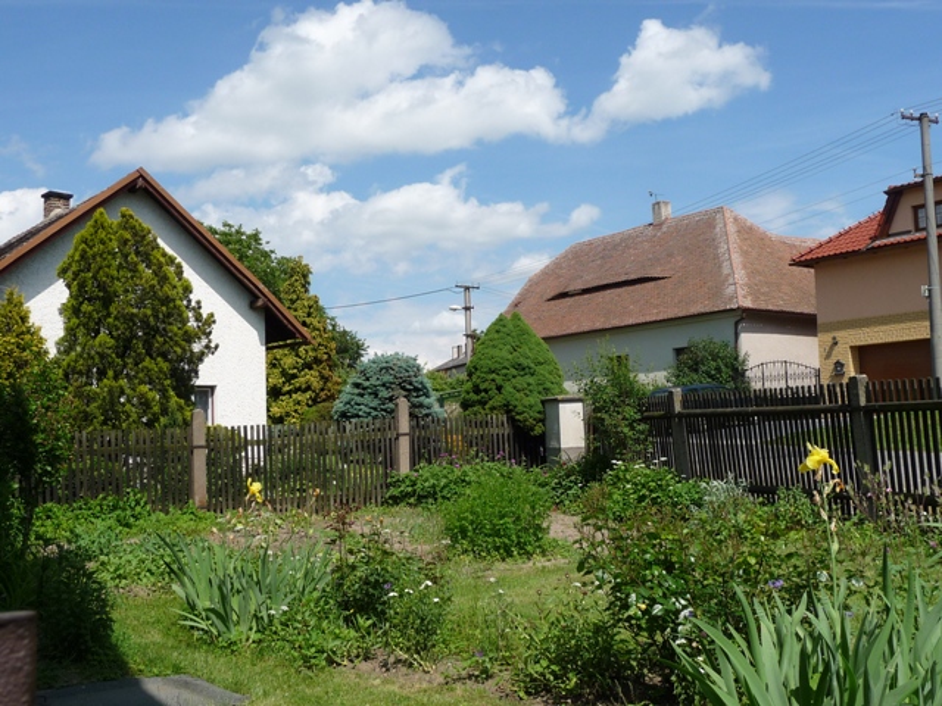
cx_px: 471
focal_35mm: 35
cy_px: 353
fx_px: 952
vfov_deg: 40.7
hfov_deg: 52.6
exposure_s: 1/250
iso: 100
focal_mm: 5.3
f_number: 8
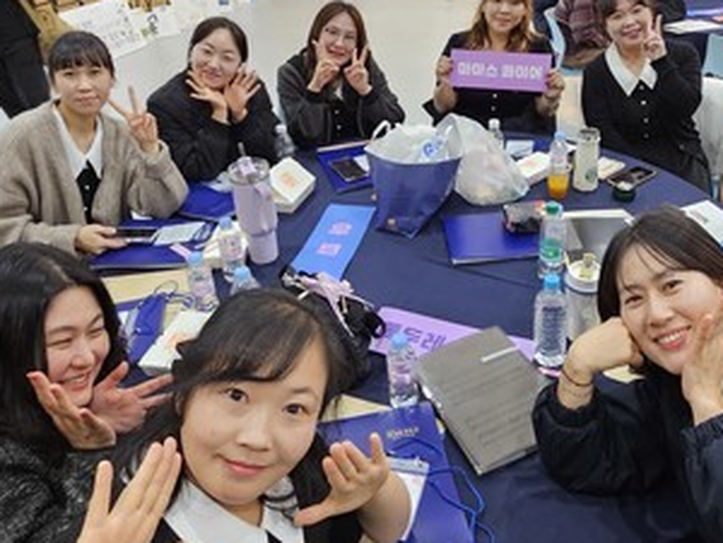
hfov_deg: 66.6
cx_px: 439
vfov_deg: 51.9
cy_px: 174
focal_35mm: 26
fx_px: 543
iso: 400
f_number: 2.2
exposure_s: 1/60
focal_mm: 2.2
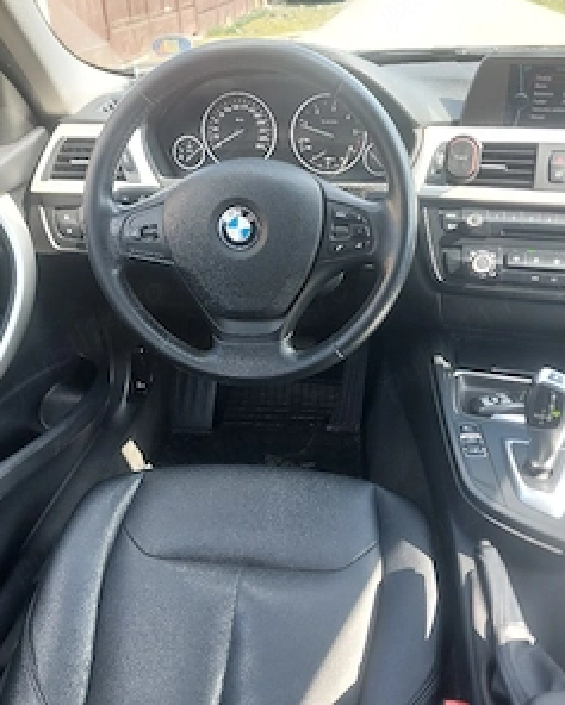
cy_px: 367
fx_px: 689
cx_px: 319
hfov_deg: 44.5
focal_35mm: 33
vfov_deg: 54.2
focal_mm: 5.23
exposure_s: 1/50
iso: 25
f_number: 1.8
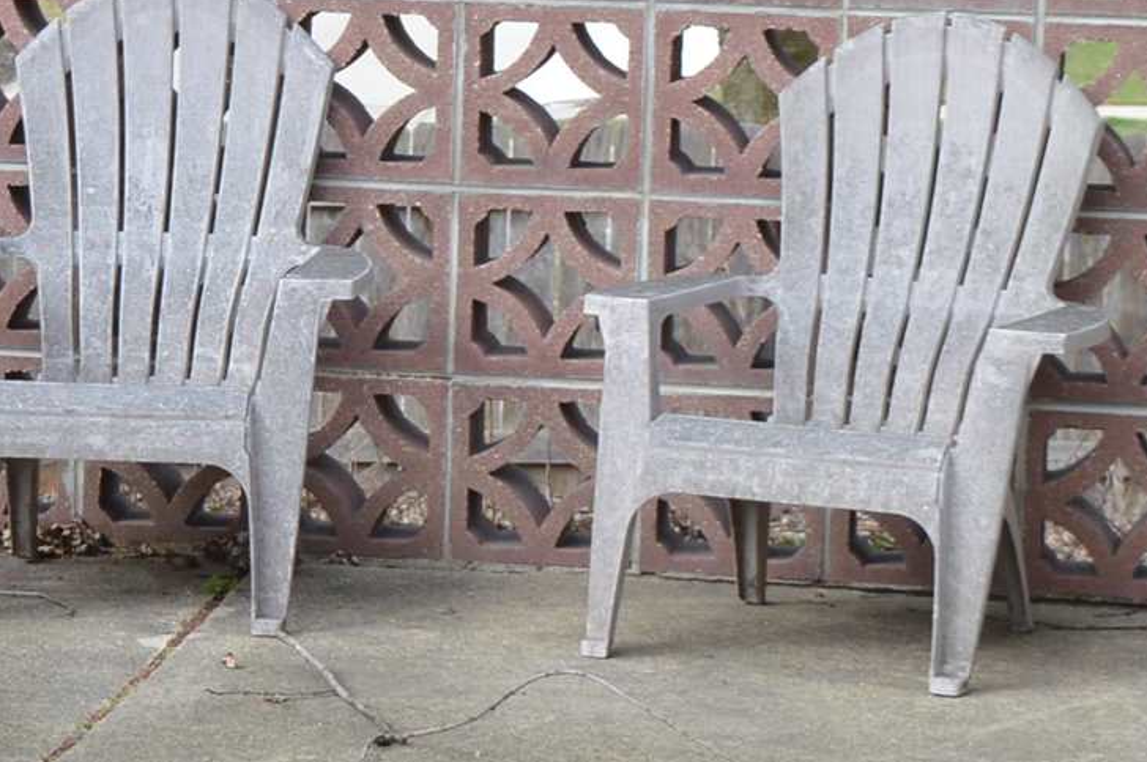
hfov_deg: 10.8
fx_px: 6048
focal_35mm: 190
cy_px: 290
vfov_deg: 7.2
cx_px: 49
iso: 100
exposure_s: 1/160
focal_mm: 30
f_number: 6.3
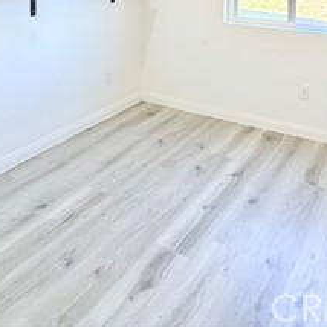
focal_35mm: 37
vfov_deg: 37.3
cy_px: -37
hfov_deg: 44.2
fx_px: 395
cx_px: 223
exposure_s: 1/120
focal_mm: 2.22
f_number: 2.2
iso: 250
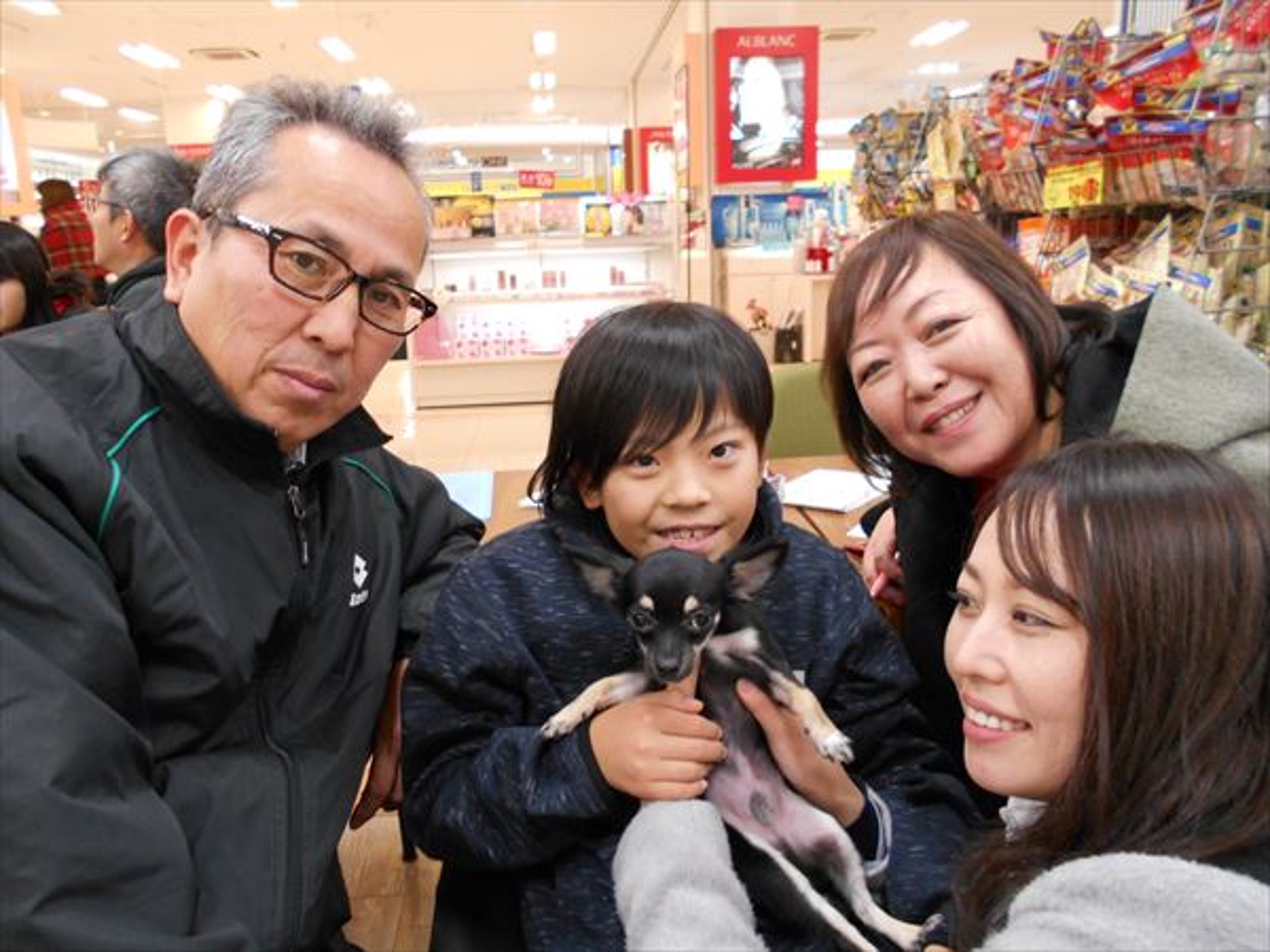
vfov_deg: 53.1
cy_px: 476
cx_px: 635
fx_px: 954
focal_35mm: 26
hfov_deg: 67.3
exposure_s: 1/30
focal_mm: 4.6
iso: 280
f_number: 3.2
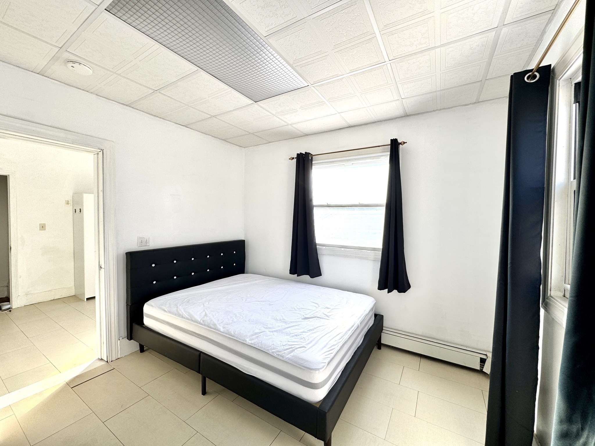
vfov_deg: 85.7
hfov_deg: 102.1
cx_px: 298
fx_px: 241
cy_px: 223
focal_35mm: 14
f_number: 2.2
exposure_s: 1/170
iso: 40
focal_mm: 2.22
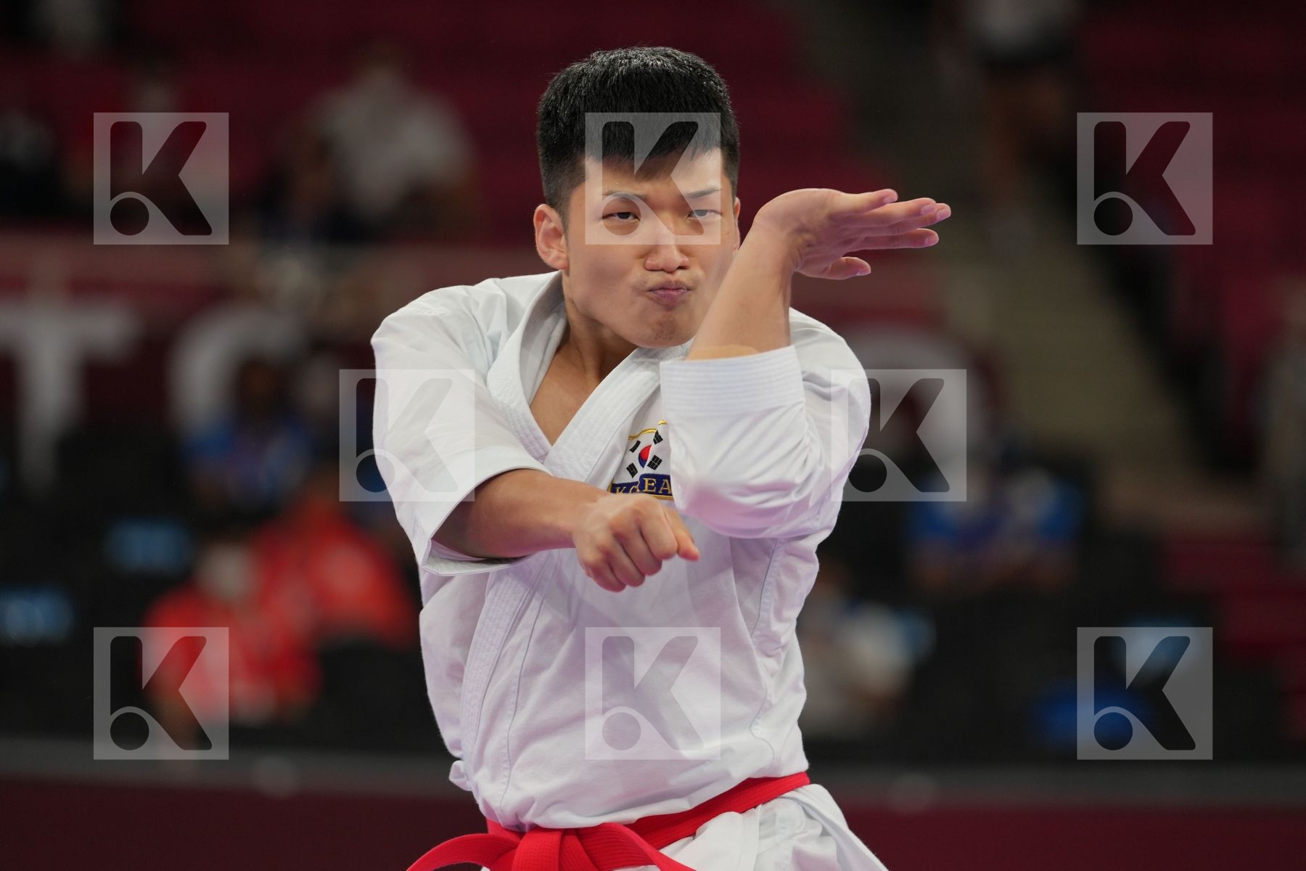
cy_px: 436
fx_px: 10375
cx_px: 653
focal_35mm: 286
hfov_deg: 7.2
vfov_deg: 4.8
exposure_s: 1/500
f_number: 2.8
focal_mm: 191
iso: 320
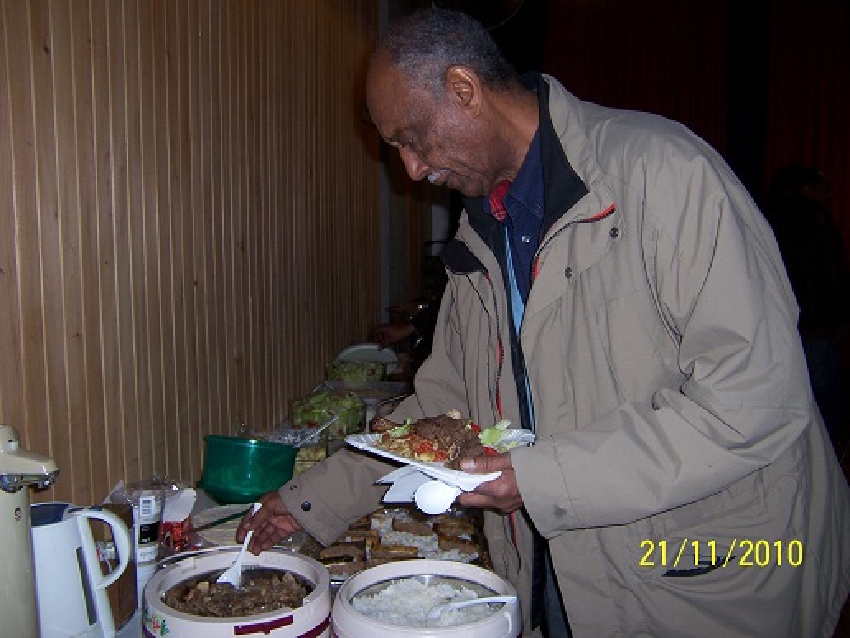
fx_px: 810
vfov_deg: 42.9
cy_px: 319
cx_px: 425
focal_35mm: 33
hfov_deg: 55.4
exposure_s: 1/60
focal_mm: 5.5
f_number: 2.8
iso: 80
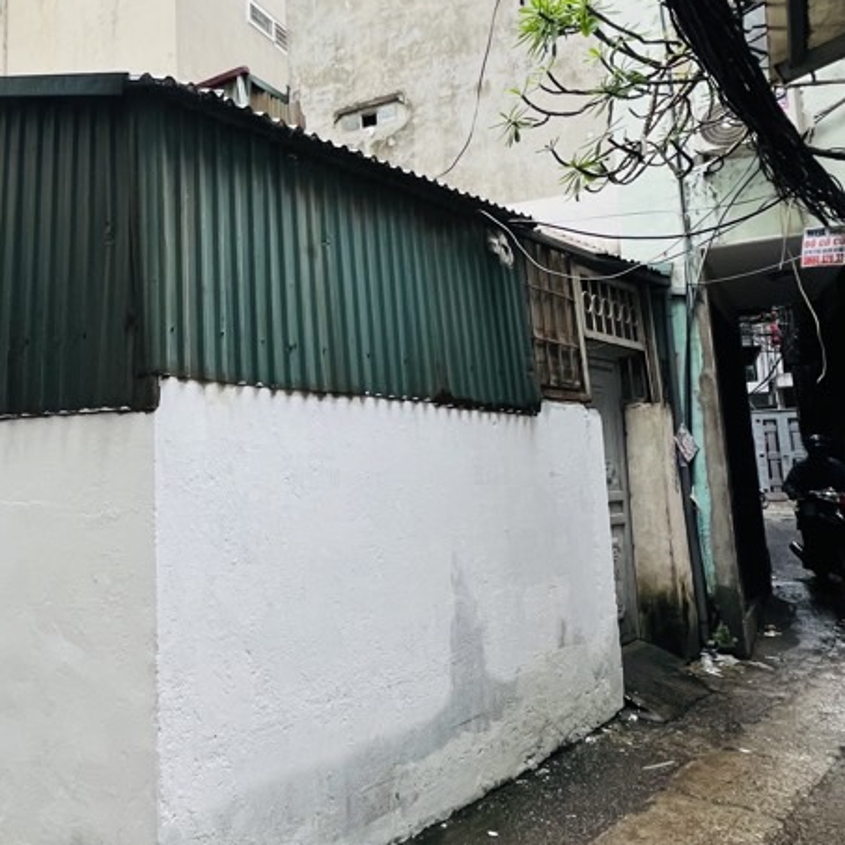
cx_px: 160
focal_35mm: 26
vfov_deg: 60.9
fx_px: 718
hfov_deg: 56.2
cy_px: 395
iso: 160
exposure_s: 1/99
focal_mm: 1.57
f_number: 1.8
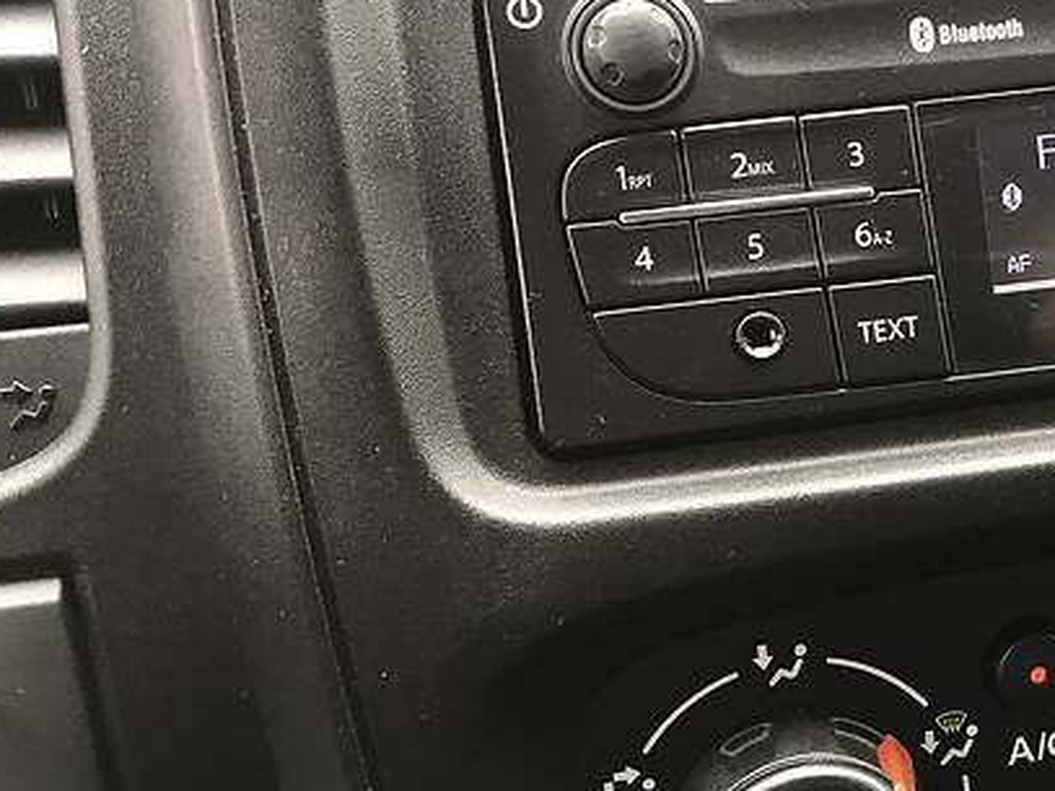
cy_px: 386
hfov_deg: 33.1
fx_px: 1676
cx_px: 959
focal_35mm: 55
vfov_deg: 26.5
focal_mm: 4
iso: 32
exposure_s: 1/33
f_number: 1.8
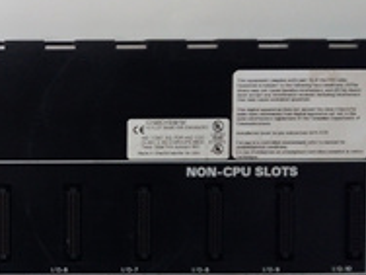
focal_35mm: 72
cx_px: -35
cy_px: 149
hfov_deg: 25.1
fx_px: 761
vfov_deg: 20.4
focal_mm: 3.79
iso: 177
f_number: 2
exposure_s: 1/33
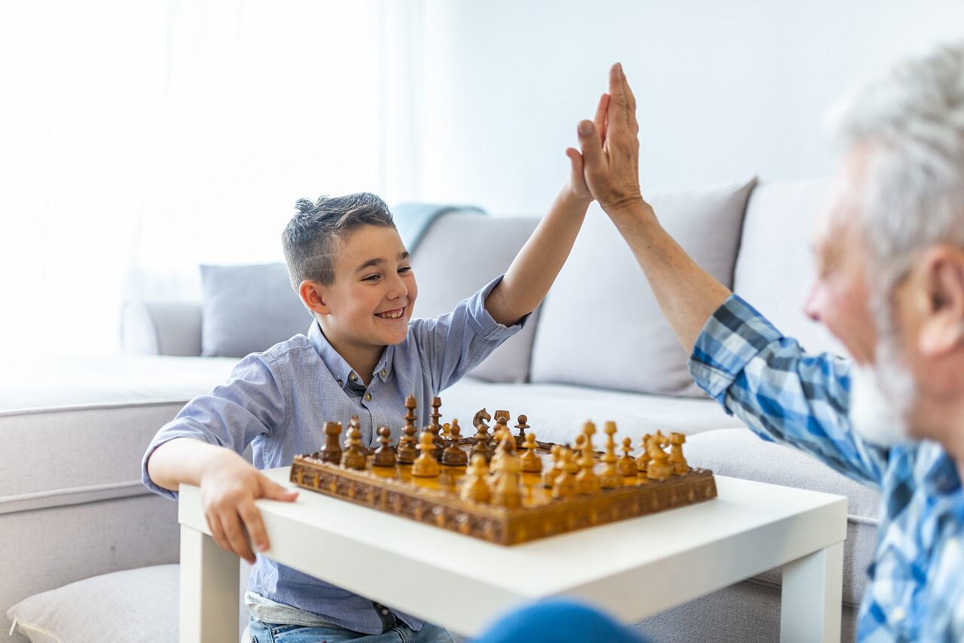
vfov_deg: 37.9
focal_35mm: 35
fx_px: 937
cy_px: 322
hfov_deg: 54.4
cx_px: 482
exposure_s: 1/250
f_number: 1.4
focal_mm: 35
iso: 250
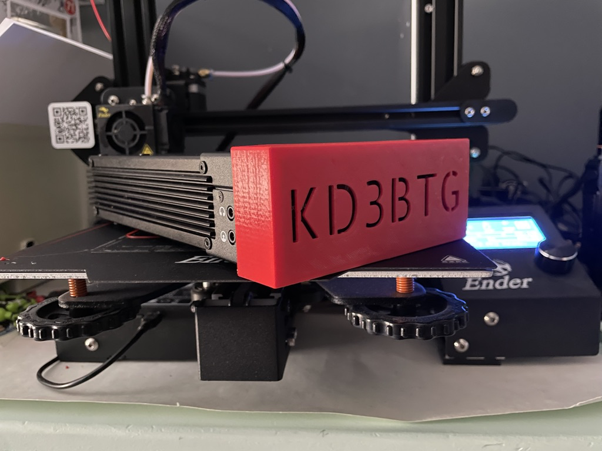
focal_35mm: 26
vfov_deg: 53.1
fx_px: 452
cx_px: 301
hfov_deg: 67.3
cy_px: 226
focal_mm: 4.2
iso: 1000
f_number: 1.6
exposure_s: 1/26
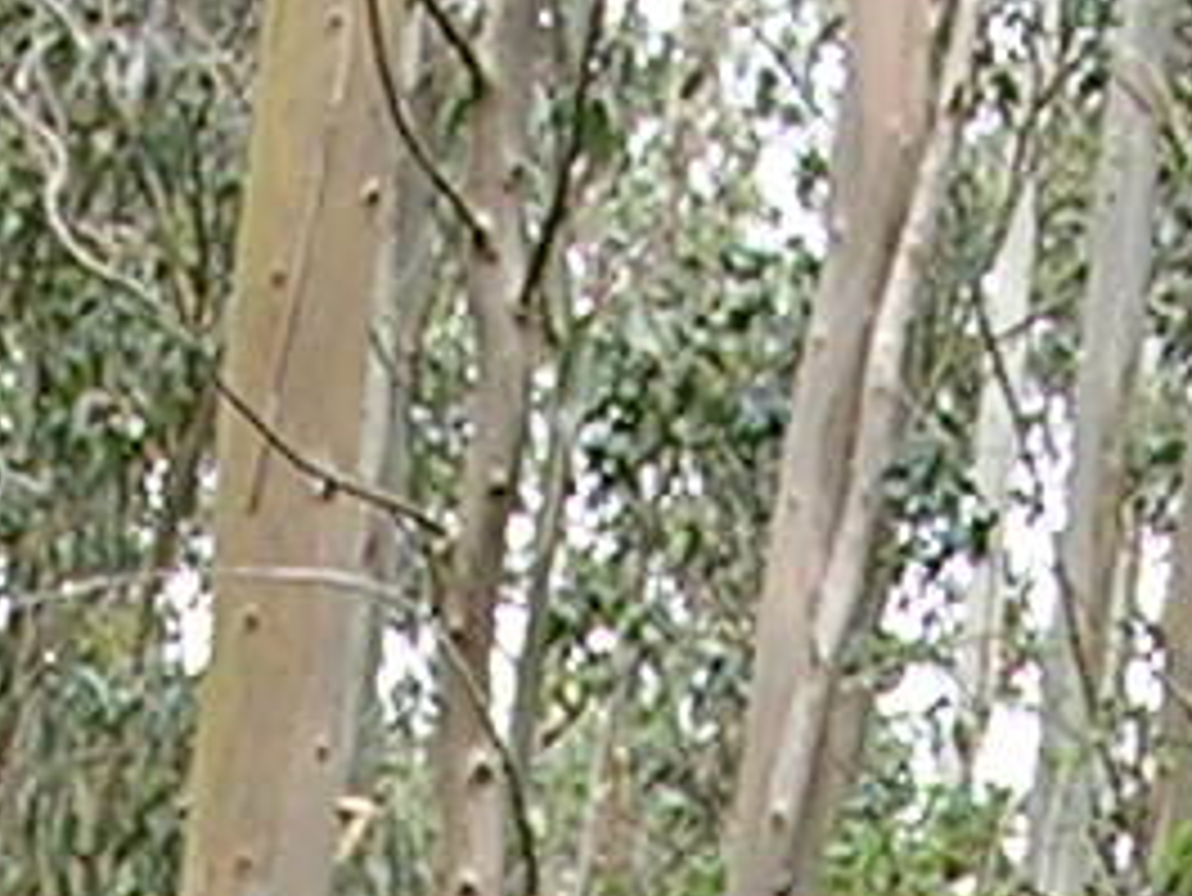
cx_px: 576
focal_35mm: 294
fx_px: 10128
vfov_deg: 4.7
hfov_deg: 6.7
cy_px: 3197
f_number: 2.8
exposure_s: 1/150
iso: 50
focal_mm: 5.8
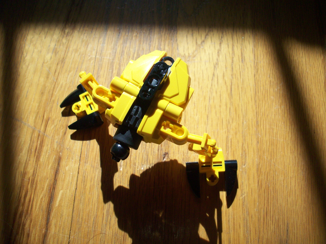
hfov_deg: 50.1
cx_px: 163
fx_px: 348
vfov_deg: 38.7
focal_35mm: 37
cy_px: 122
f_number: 2.8
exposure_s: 1/694
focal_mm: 6.2
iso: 80
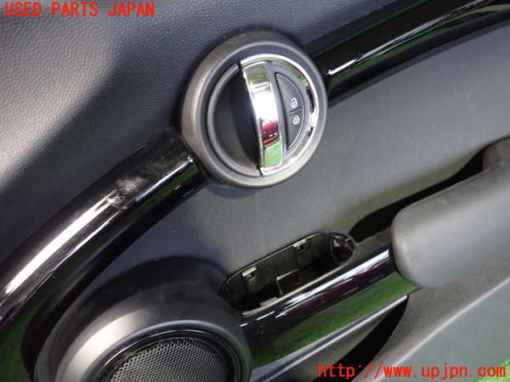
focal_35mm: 25
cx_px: 255
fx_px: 368
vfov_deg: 54.9
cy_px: 191
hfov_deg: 69.4
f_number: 2
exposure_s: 1/25
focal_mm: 4.5
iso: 800
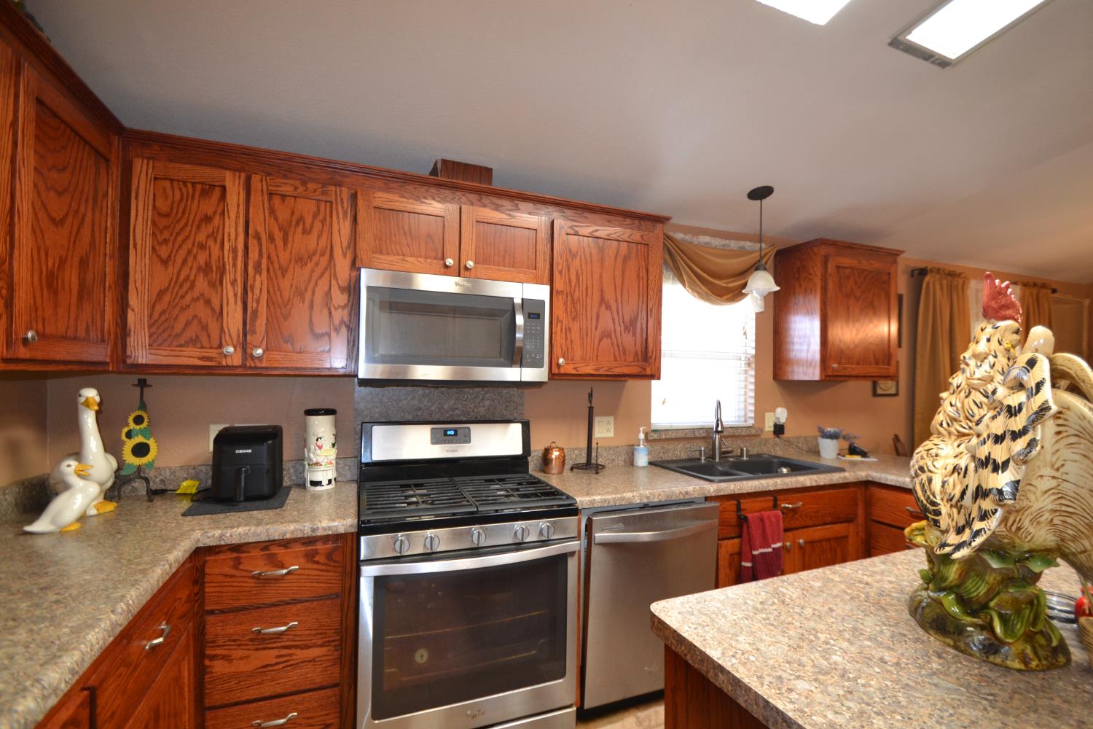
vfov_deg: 77.3
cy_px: 364
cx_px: 546
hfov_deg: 100.4
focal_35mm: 15
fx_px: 455
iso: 640
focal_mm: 10
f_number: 3.5
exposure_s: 1/60
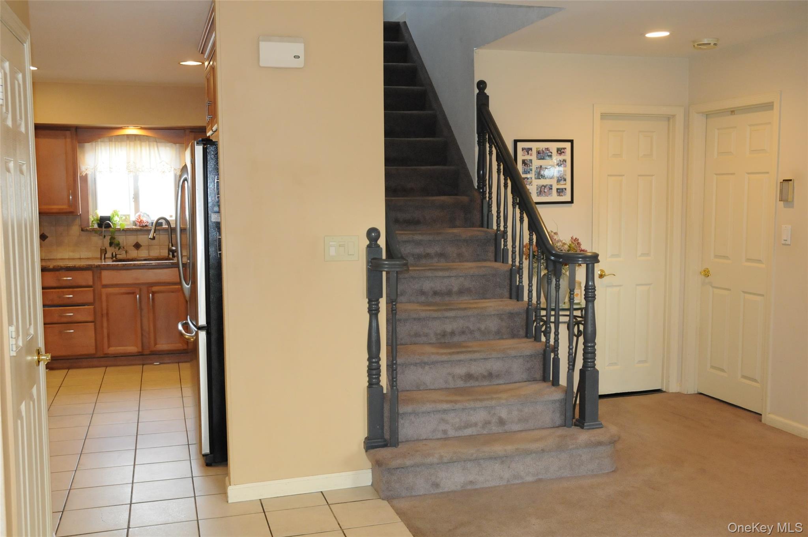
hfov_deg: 51.3
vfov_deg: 35.4
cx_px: 404
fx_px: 841
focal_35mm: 38
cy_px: 268
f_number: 5.6
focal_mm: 25
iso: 1600
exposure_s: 1/60
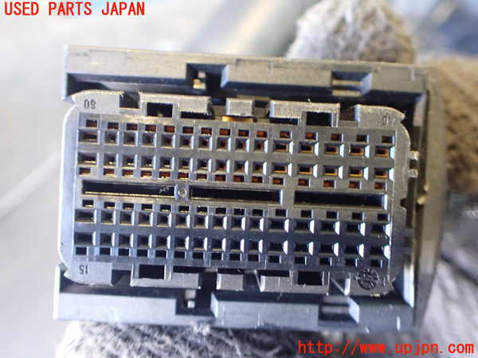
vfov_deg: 46.8
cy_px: 179
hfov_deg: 60.0
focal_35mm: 30
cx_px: 239
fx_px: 414
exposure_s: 1/30
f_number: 2.3
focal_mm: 5.4
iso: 1000
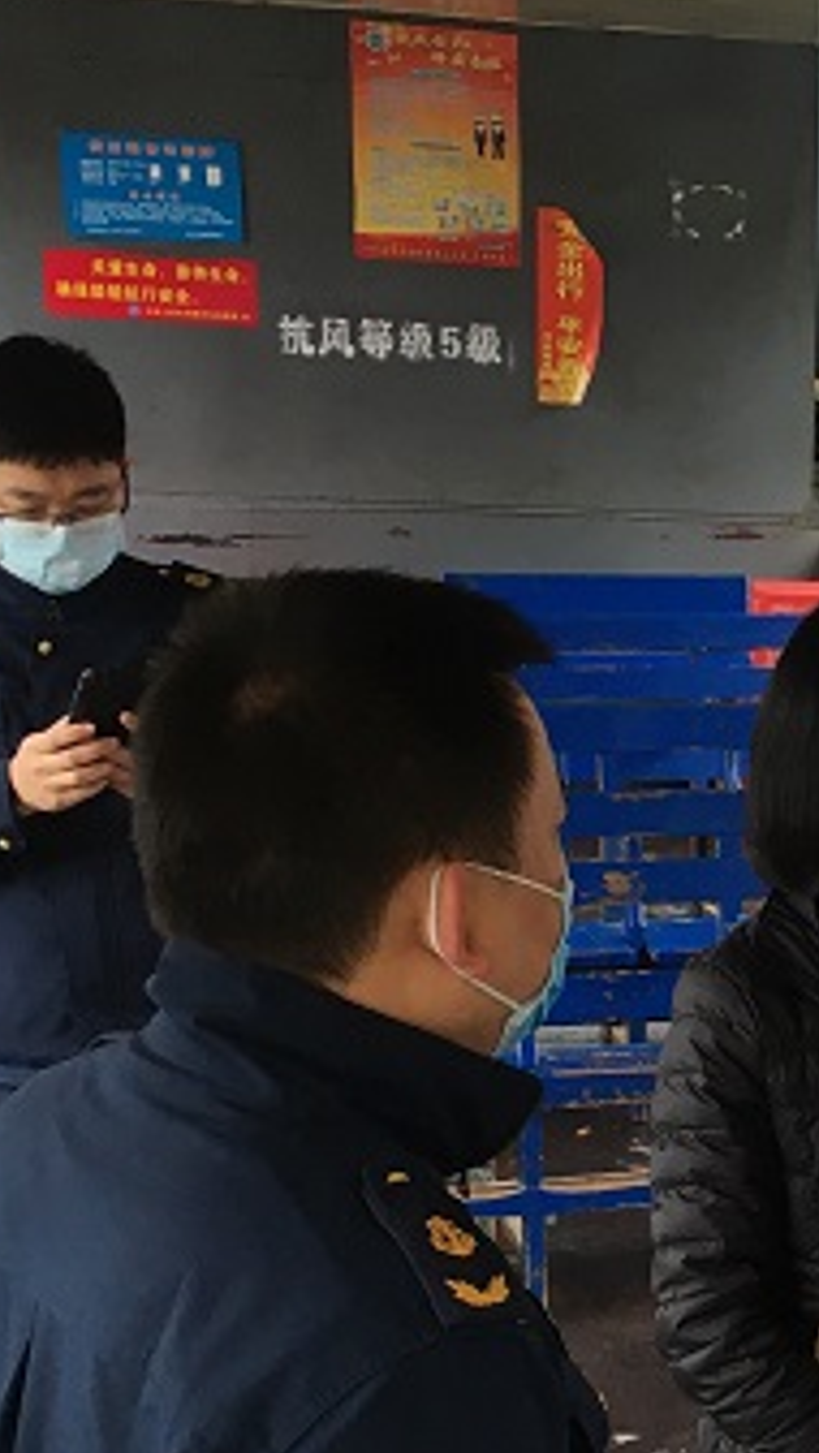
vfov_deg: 27.9
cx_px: 1310
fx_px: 2890
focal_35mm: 75
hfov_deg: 14.7
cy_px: 1061
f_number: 2.2
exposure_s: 1/33
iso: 25
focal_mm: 4.15
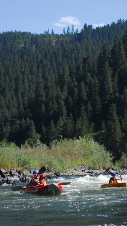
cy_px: 112
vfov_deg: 27.9
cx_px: 104
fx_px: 455
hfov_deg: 15.8
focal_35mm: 76
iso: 200
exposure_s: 1/400
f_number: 4.2
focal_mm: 32
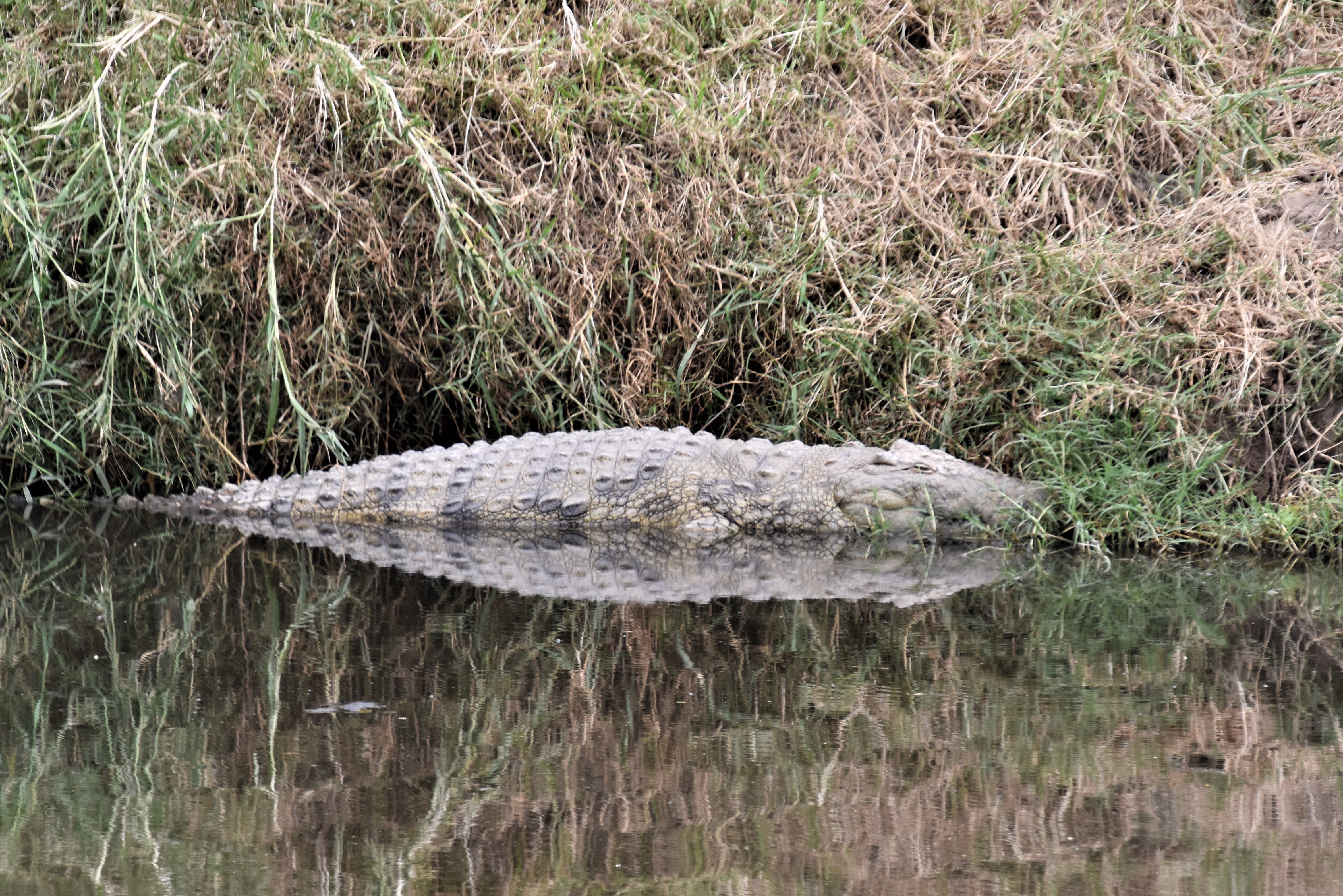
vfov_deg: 3.6
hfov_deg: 5.4
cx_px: 670
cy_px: 467
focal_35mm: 381
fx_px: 14213
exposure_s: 1/500
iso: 400
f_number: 5.6
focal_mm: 200
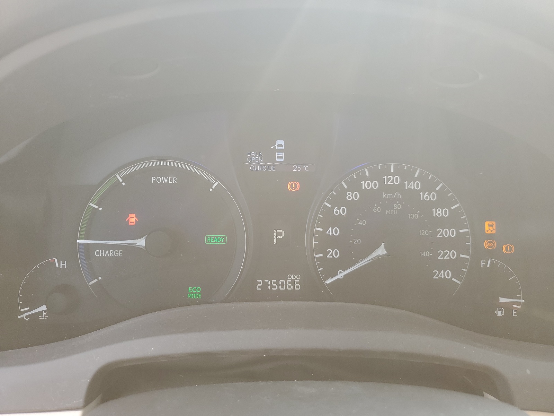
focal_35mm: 26
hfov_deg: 67.3
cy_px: 208
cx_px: 277
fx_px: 416
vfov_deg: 53.1
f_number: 1.5
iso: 51
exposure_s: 1/100
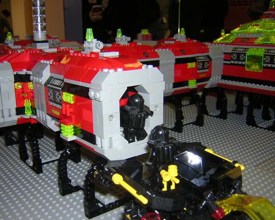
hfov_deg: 47.9
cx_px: 127
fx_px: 309
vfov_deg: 39.2
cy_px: 111
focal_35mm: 38
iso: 100
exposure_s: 1/60.1
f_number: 2.6
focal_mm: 4.7
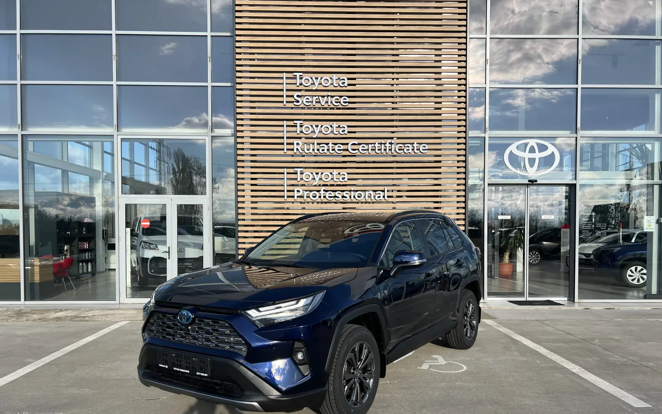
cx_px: 336
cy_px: 241
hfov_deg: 66.5
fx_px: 505
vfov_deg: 44.4
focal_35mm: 28
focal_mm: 5.7
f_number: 1.5
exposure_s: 1/2762
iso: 50
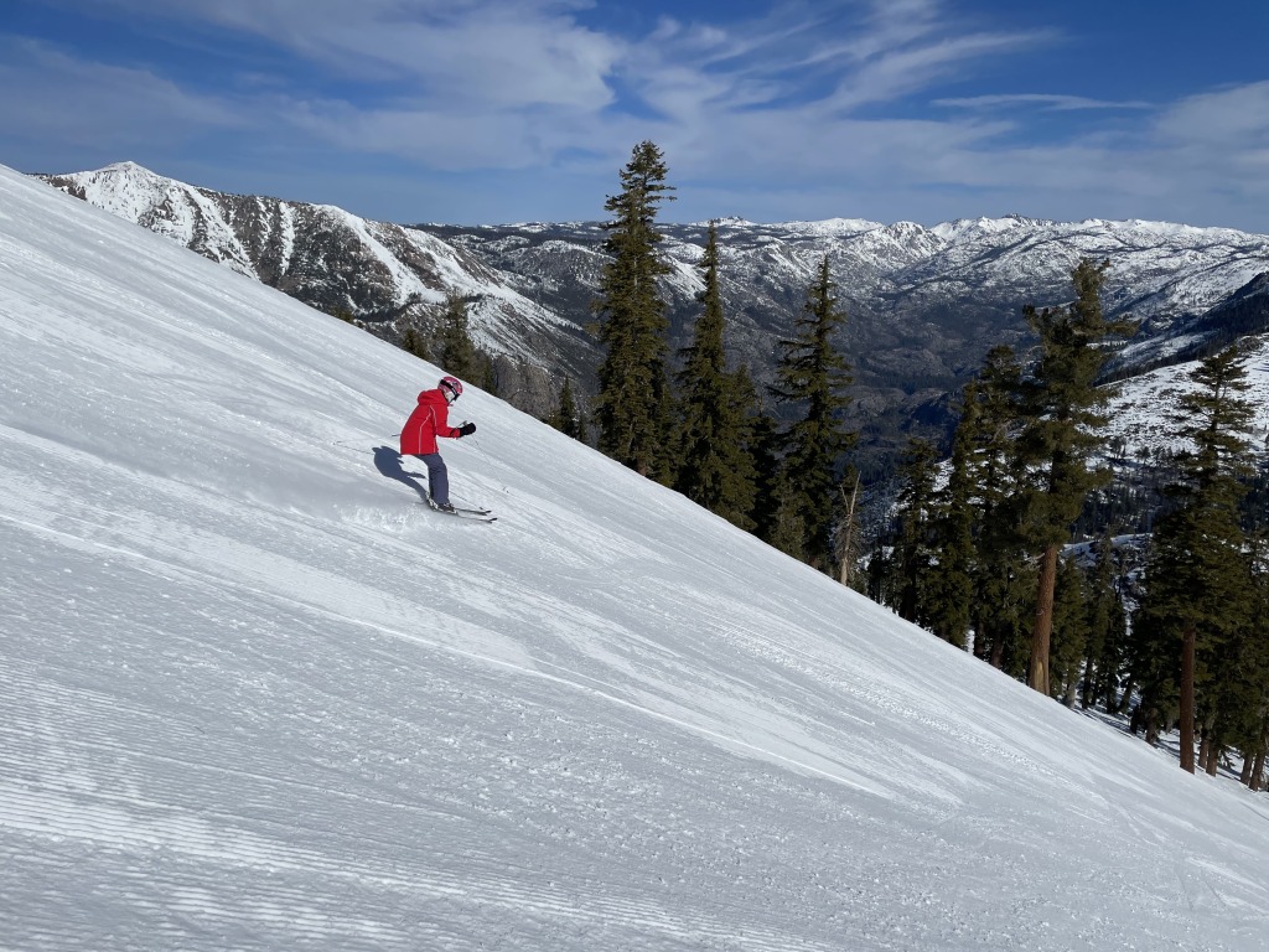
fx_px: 953
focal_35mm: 26
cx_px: 634
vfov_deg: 53.1
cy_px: 476
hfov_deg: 67.3
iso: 32
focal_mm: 4.2
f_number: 1.6
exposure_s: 1/17241
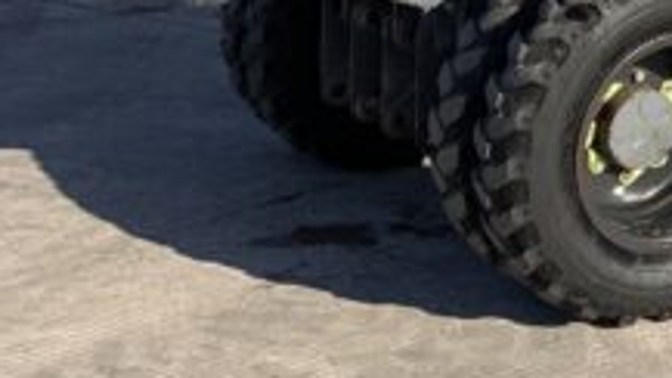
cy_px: -304
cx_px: 985
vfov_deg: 12.0
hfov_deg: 20.0
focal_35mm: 93
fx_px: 1657
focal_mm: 3
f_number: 1.8
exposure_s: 1/1675
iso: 16
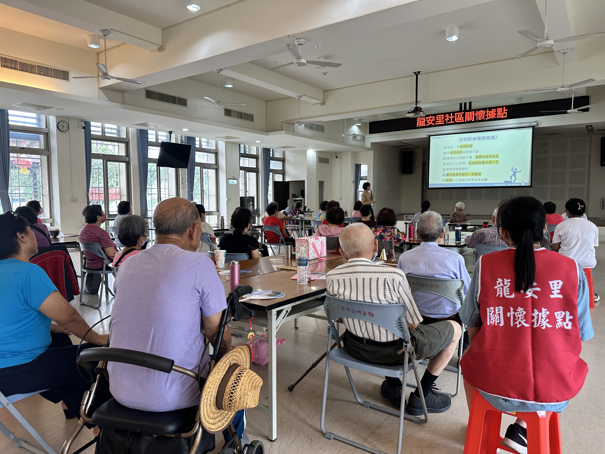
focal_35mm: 24
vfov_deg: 56.8
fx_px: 419
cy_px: 227
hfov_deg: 71.6
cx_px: 302
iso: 125
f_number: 1.78
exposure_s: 1/120
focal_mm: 6.86
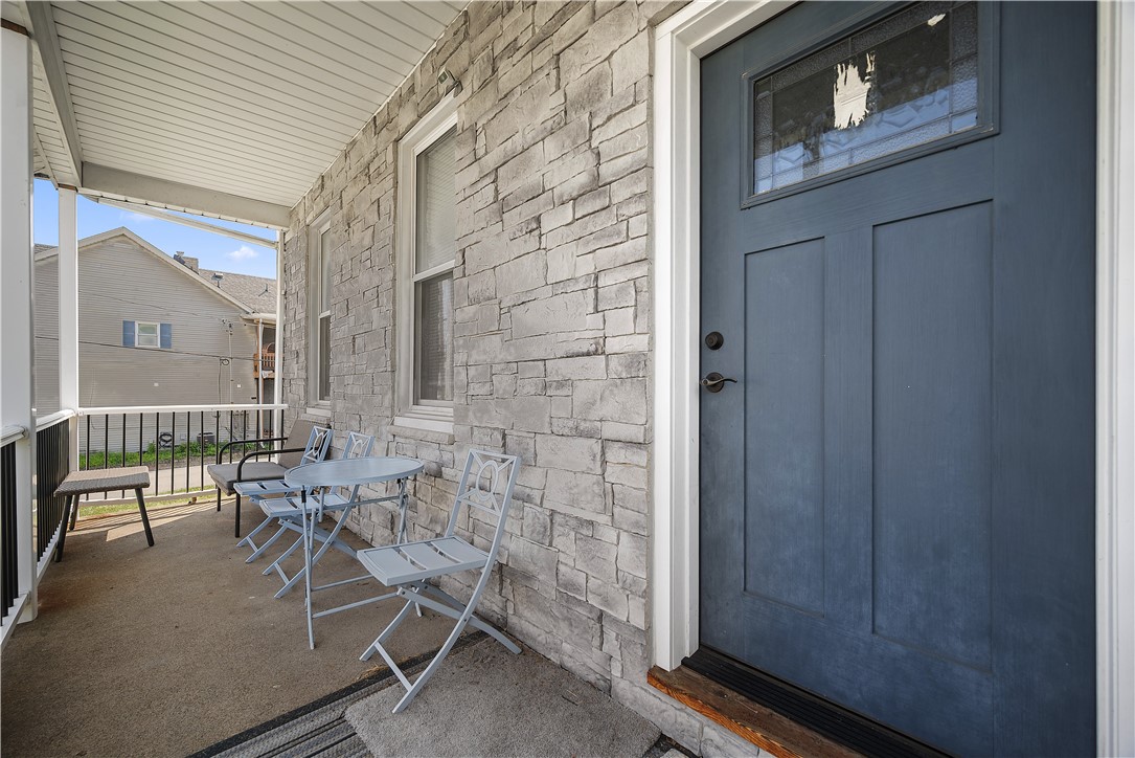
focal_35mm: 14
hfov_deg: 104.2
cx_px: 568
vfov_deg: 81.2
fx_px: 441
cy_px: 379
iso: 400
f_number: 4
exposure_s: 1/125
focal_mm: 14
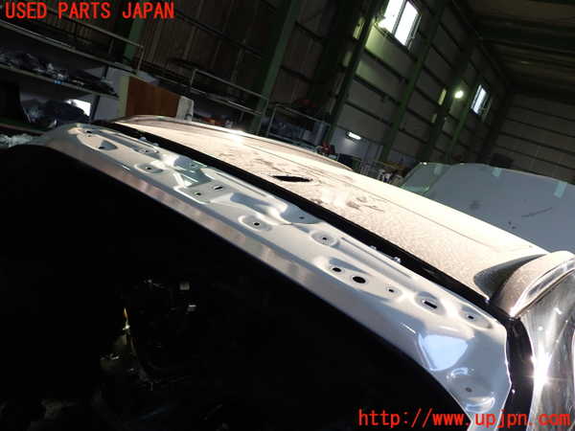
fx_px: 498
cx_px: 288
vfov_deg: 46.8
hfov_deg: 60.0
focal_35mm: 30
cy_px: 216
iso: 200
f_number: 2.3
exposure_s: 1/125
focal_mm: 5.4
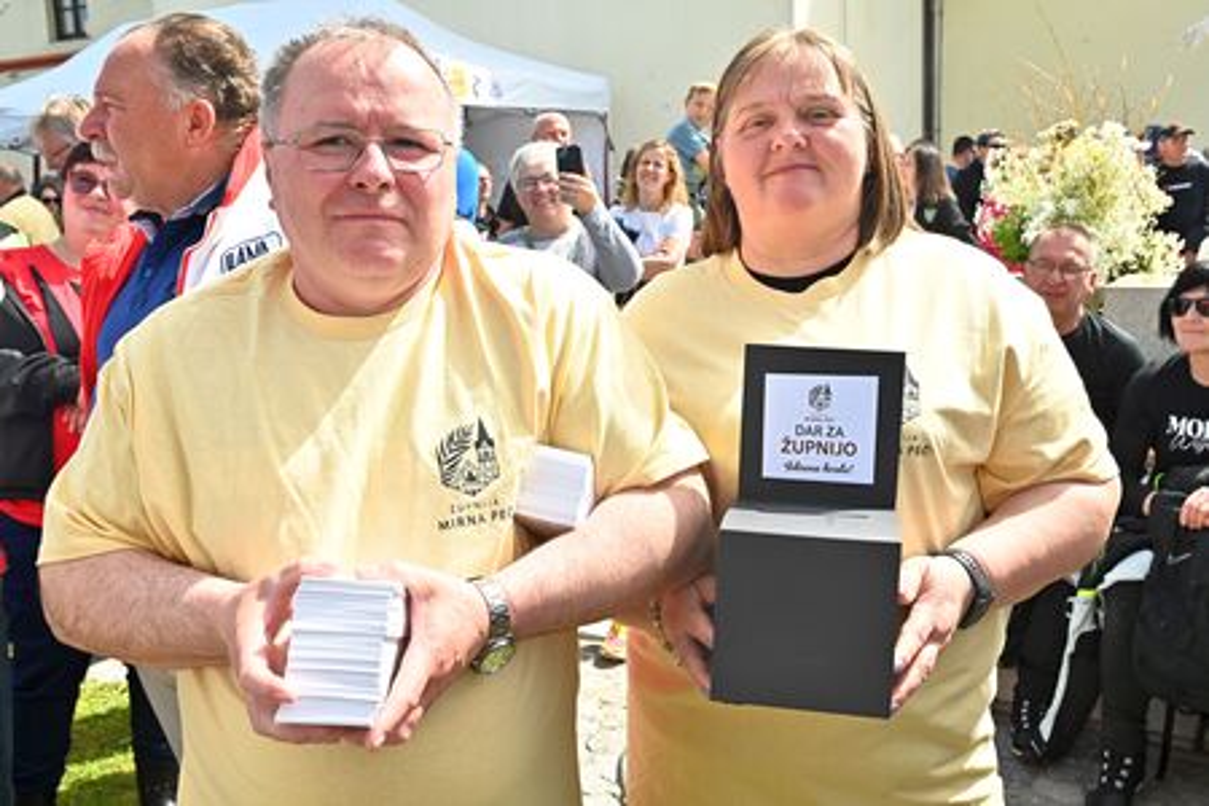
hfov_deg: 54.4
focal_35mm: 35
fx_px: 1175
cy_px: 403
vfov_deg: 37.9
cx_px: 604
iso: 1600
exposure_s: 1/800
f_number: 13
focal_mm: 35
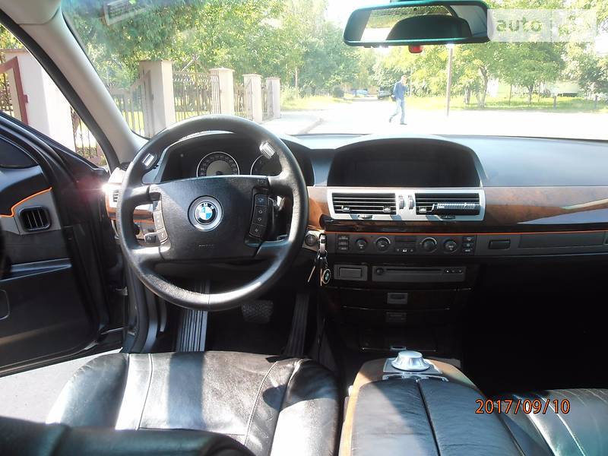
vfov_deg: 46.8
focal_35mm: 30
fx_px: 527
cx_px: 304
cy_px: 228
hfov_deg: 60.0
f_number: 3.5
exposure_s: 1/50
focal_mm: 5.2
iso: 80
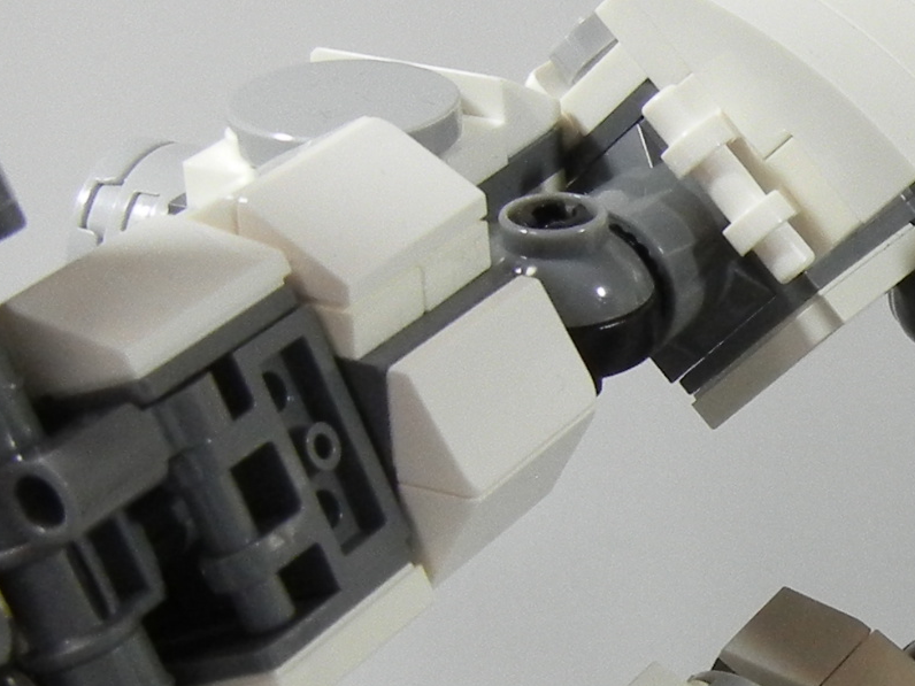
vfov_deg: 12.0
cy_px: 588
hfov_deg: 15.6
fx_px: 3251
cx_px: 1015
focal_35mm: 123
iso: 400
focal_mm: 5.4
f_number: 3.5
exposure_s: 1/48.6
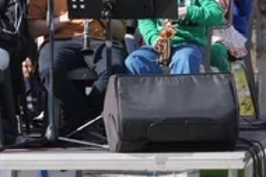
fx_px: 2869
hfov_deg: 5.2
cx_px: -181
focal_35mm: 388
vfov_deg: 3.5
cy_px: -42
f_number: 8
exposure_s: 1/200
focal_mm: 115
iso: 125
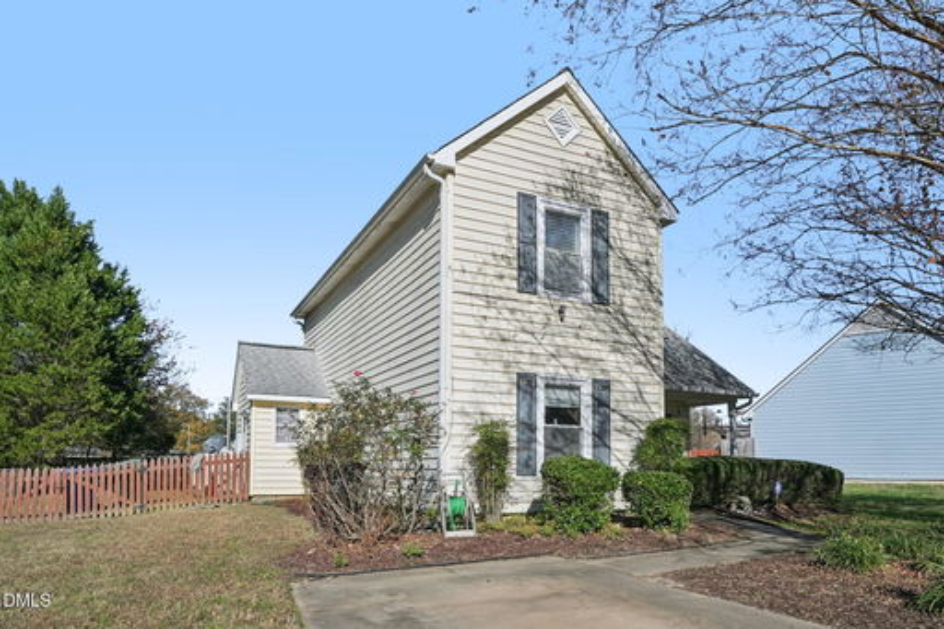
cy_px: 314
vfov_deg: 57.2
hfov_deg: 78.6
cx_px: 472
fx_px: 577
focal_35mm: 22
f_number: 8
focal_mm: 22
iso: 100
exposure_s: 1/640
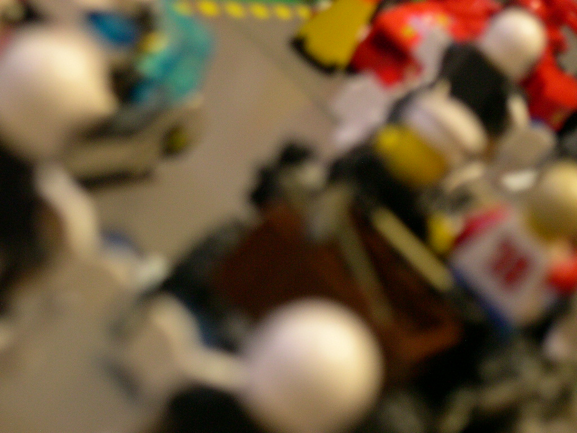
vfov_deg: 13.0
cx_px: 288
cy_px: 216
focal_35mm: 114
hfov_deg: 17.3
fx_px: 1900
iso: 400
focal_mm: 24
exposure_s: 1
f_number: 4.9
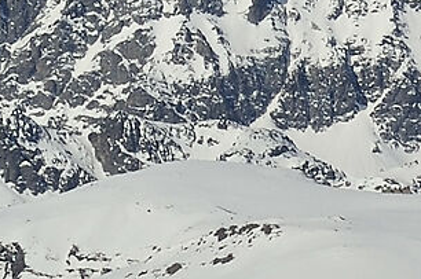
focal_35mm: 1452
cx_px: 1333
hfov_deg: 1.4
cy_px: -85
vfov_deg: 0.9
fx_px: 16953
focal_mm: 185
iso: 200
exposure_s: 1/250
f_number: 11
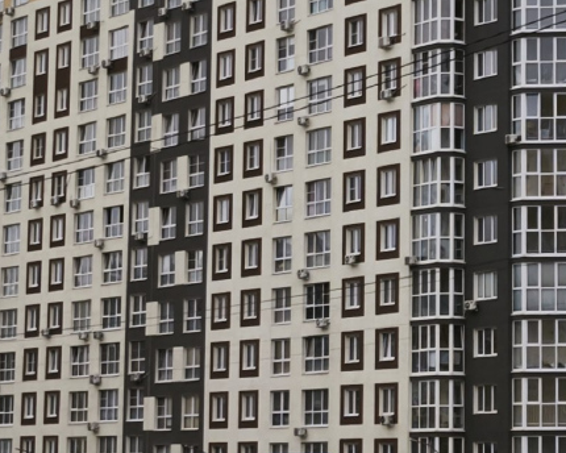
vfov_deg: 12.1
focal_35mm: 127
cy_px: 85
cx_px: 458
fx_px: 2127
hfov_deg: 15.1
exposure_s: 1/670
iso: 80
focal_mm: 5.35
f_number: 1.7
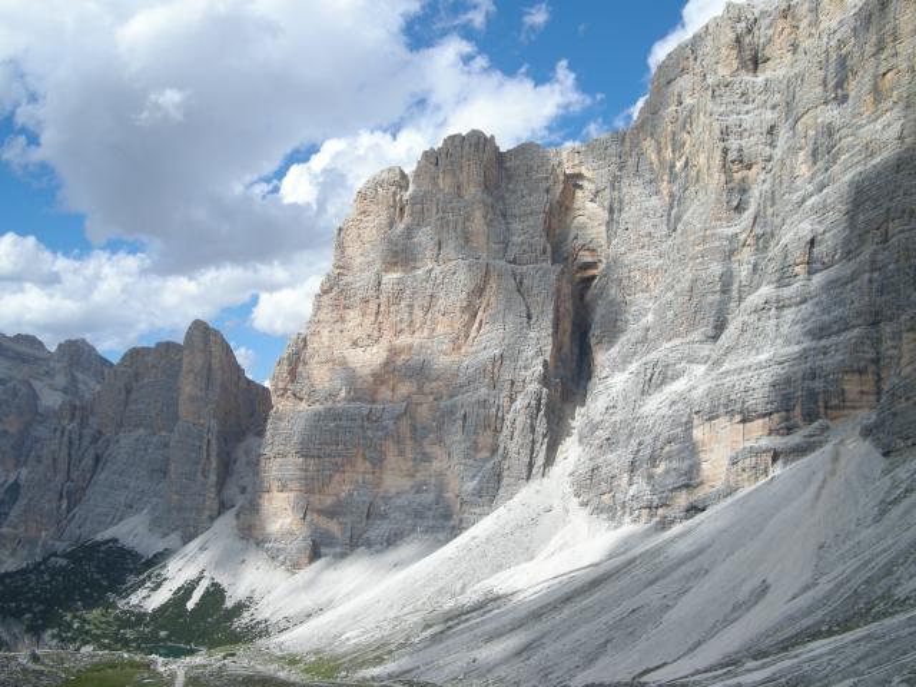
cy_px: 344
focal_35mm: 37
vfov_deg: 38.7
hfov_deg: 50.1
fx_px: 979
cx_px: 458
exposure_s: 1/173
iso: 64
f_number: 8
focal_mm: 7.9
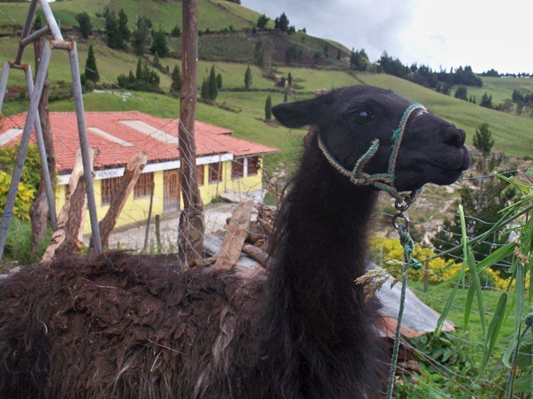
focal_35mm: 46
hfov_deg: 41.2
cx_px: 266
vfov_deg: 31.5
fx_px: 708
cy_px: 200
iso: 125
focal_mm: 9.86
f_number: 5.1
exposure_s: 1/250
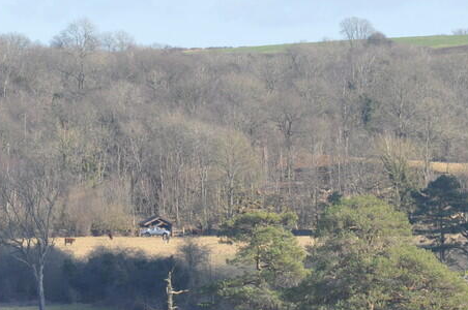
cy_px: 118
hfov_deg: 5.8
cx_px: 19
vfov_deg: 3.8
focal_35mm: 357
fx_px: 4636
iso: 400
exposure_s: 1/200
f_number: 14
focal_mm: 105
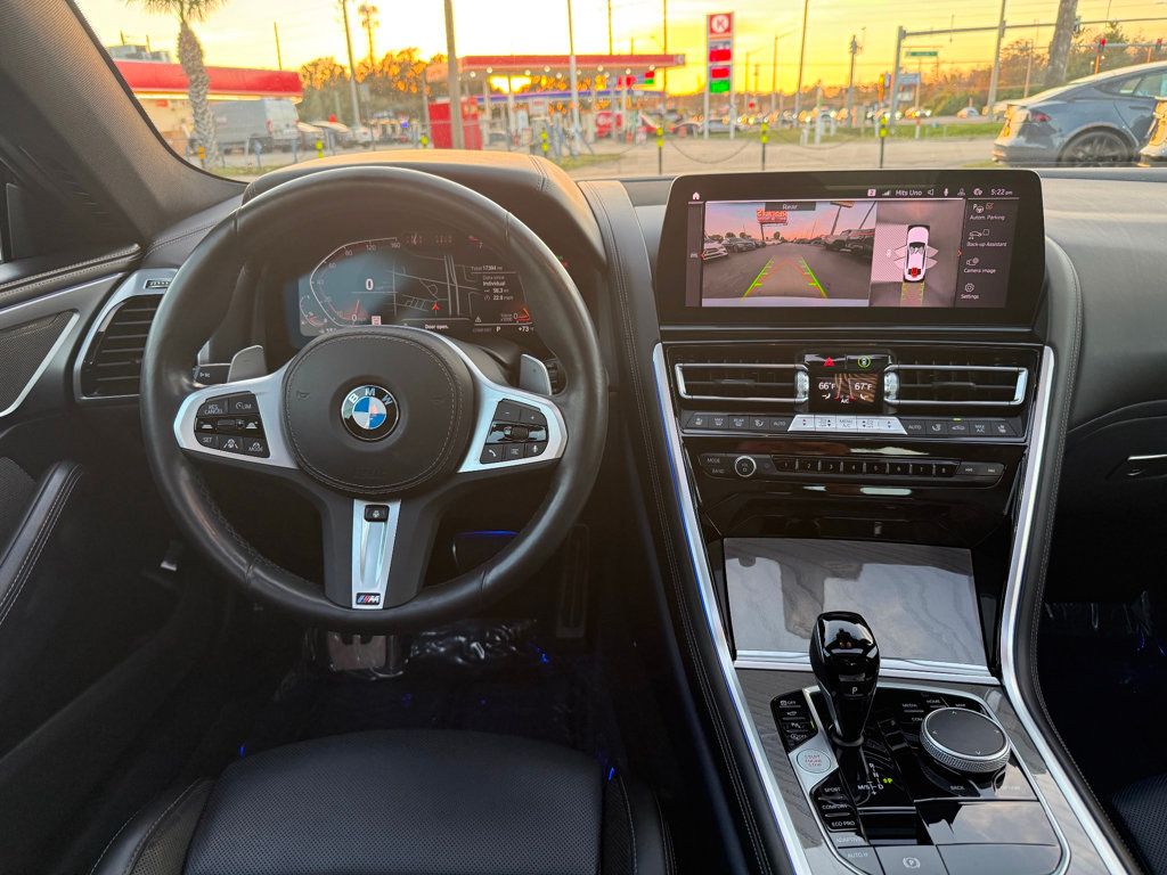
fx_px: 809
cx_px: 584
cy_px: 438
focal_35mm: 24
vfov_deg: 56.8
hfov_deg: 71.6
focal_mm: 6.76
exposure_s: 1/89
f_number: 1.78
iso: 200
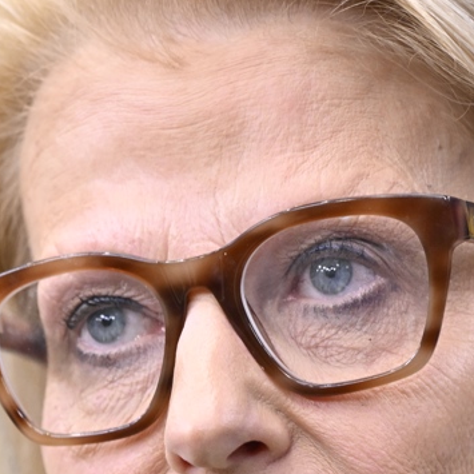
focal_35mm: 391
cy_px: 357
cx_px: 151
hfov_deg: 4.5
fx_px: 6057
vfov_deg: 4.5
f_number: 4
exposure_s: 1/200
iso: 1600
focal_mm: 120
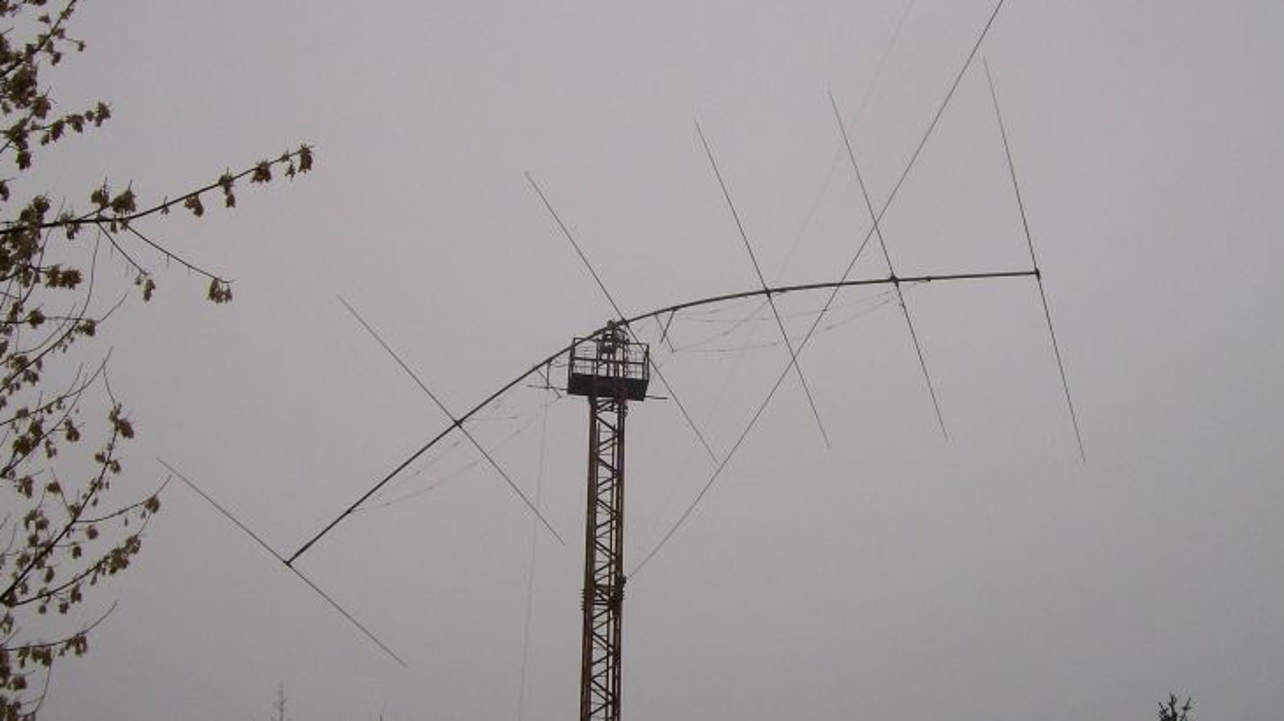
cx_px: 607
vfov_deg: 27.7
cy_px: 369
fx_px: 1463
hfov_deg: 47.4
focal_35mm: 43
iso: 80
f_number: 4.8
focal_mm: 6
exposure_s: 1/853
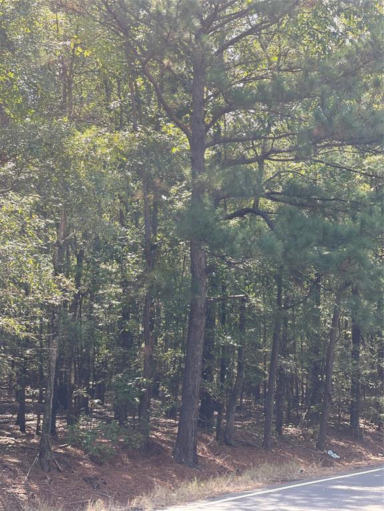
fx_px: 947
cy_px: 256
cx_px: 192
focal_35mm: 64
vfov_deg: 30.3
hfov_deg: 22.9
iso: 25
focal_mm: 7.5
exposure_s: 1/121
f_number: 2.2
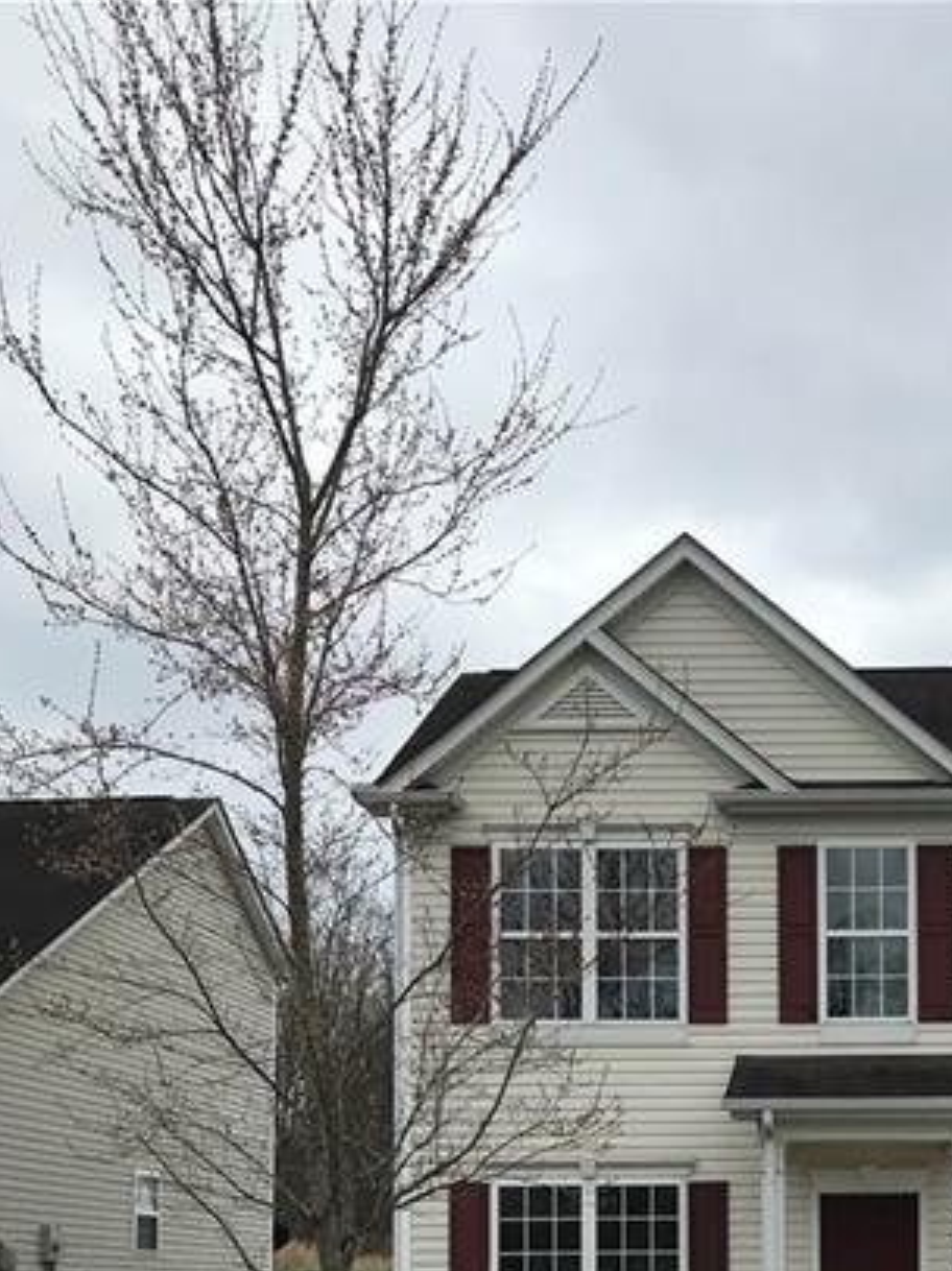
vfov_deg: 33.8
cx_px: 871
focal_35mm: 53
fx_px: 1946
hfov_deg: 26.5
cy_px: 1199
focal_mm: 3.99
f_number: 1.8
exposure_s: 1/1916
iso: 20
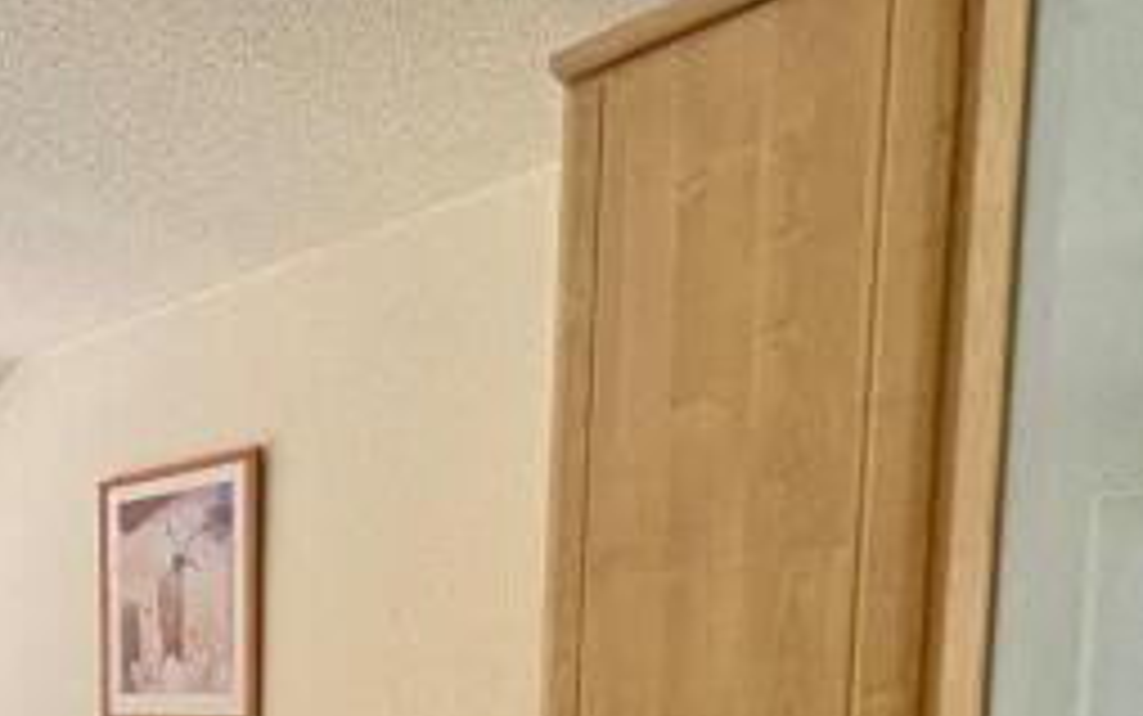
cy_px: 763
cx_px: -142
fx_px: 1060
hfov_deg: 42.9
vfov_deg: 33.2
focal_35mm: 34
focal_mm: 2.22
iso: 160
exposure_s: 1/99
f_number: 2.2
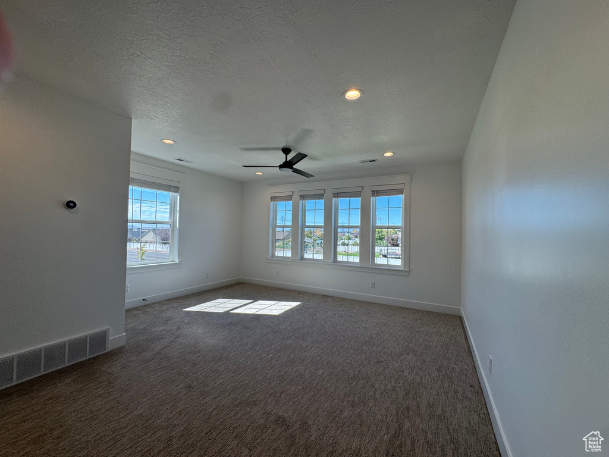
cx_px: 304
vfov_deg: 85.7
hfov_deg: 102.1
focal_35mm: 14
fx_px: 246
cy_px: 228
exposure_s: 1/312
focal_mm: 2.22
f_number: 2.2
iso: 40
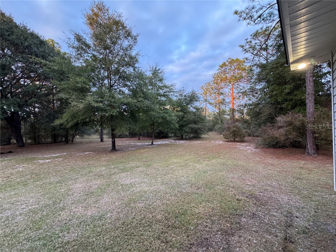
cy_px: 126
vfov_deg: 85.7
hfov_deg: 102.1
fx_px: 136
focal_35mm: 14
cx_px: 168
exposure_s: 1/120
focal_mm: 2.22
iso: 250
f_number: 2.2
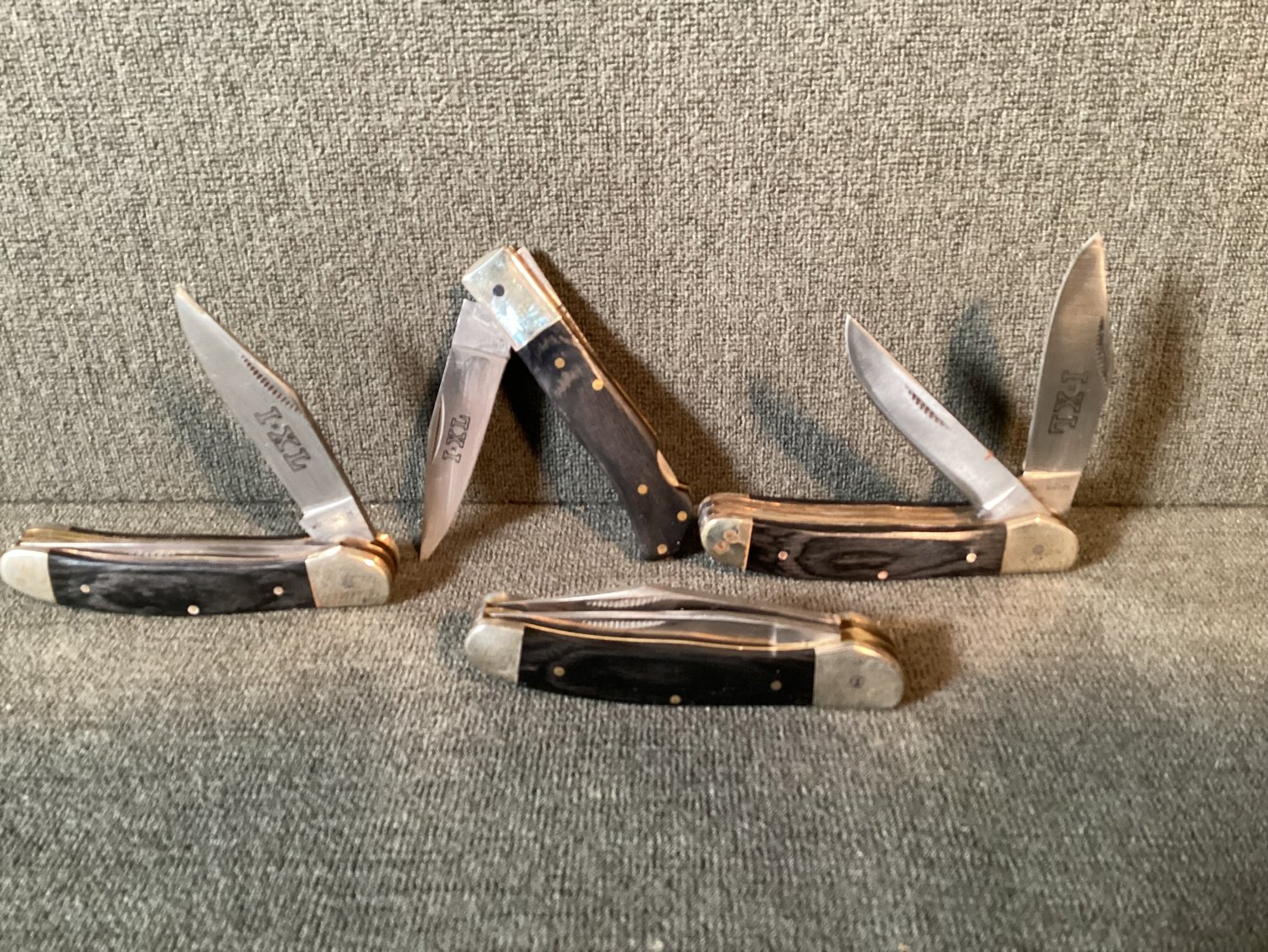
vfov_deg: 45.4
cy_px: 476
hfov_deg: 58.3
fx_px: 1136
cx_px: 634
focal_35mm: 31
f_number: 2.4
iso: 400
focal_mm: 3.3
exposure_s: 1/30
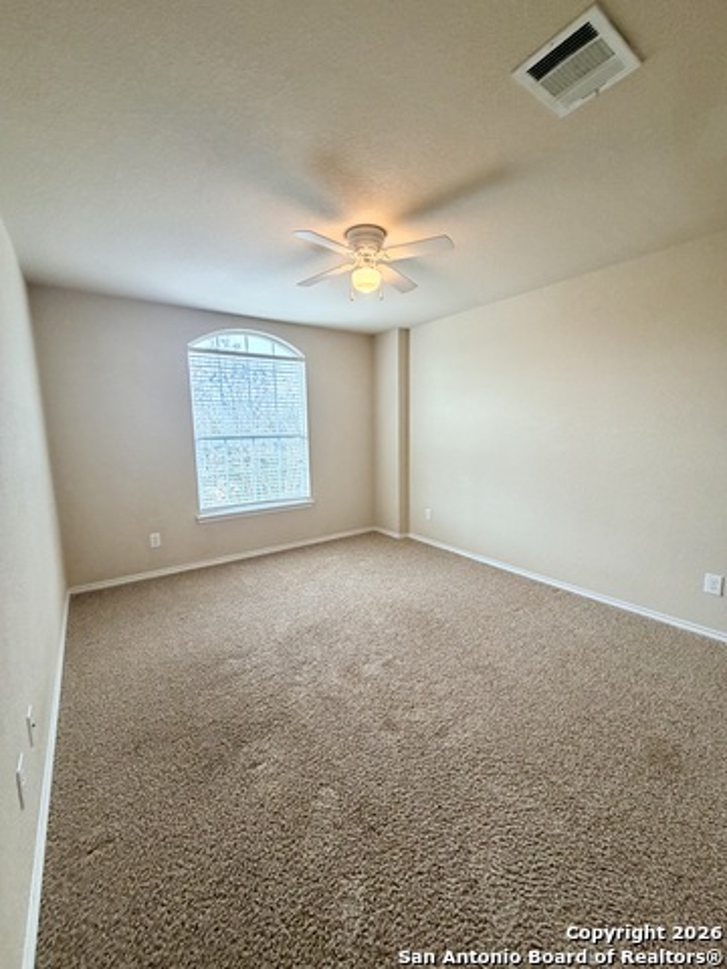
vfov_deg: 102.1
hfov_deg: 85.7
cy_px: 484
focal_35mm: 14
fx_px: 392
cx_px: 364
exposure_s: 1/60
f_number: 2.2
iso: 200
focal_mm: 2.22
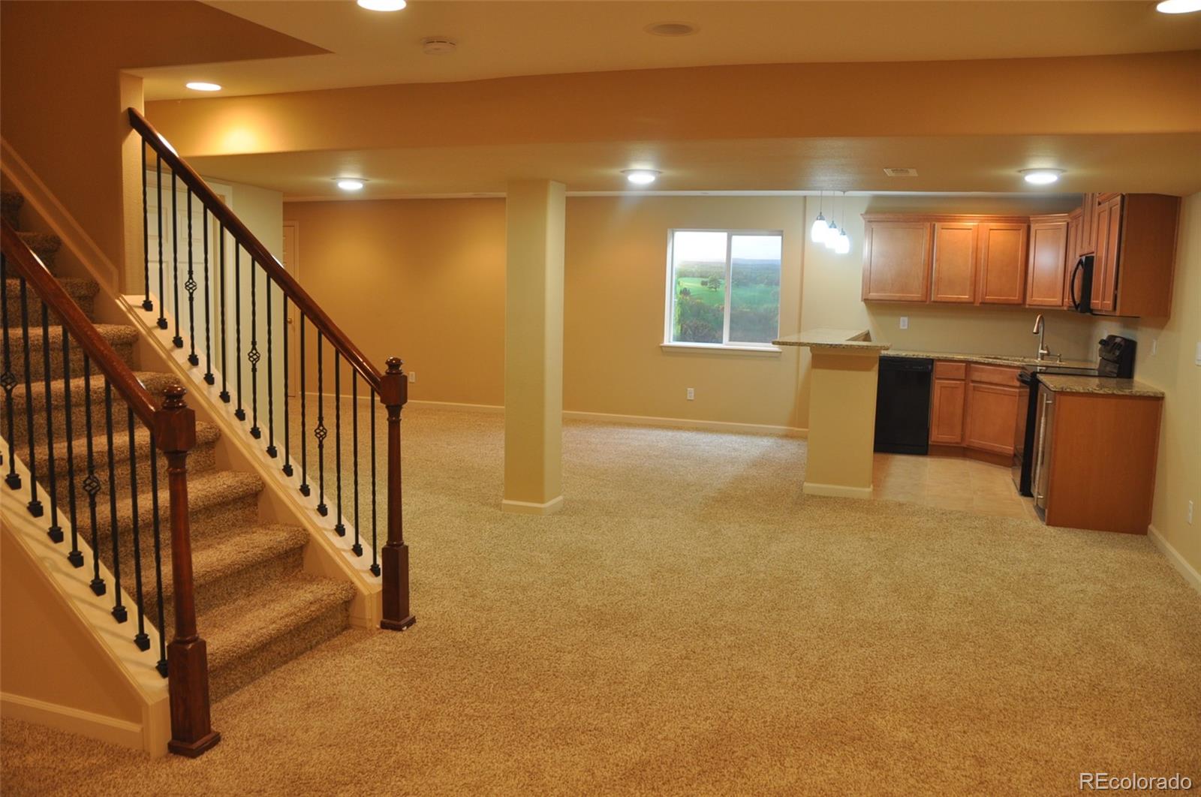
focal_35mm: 27
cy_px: 398
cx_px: 600
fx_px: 899
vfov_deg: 47.8
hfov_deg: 67.5
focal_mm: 18
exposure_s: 1/20
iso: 400
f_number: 4.5
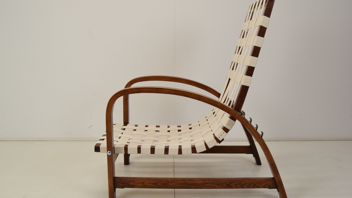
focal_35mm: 38
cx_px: 176
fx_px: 355
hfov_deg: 52.8
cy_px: 99
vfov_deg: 31.2
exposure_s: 1/250
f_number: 8
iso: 1600
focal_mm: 24
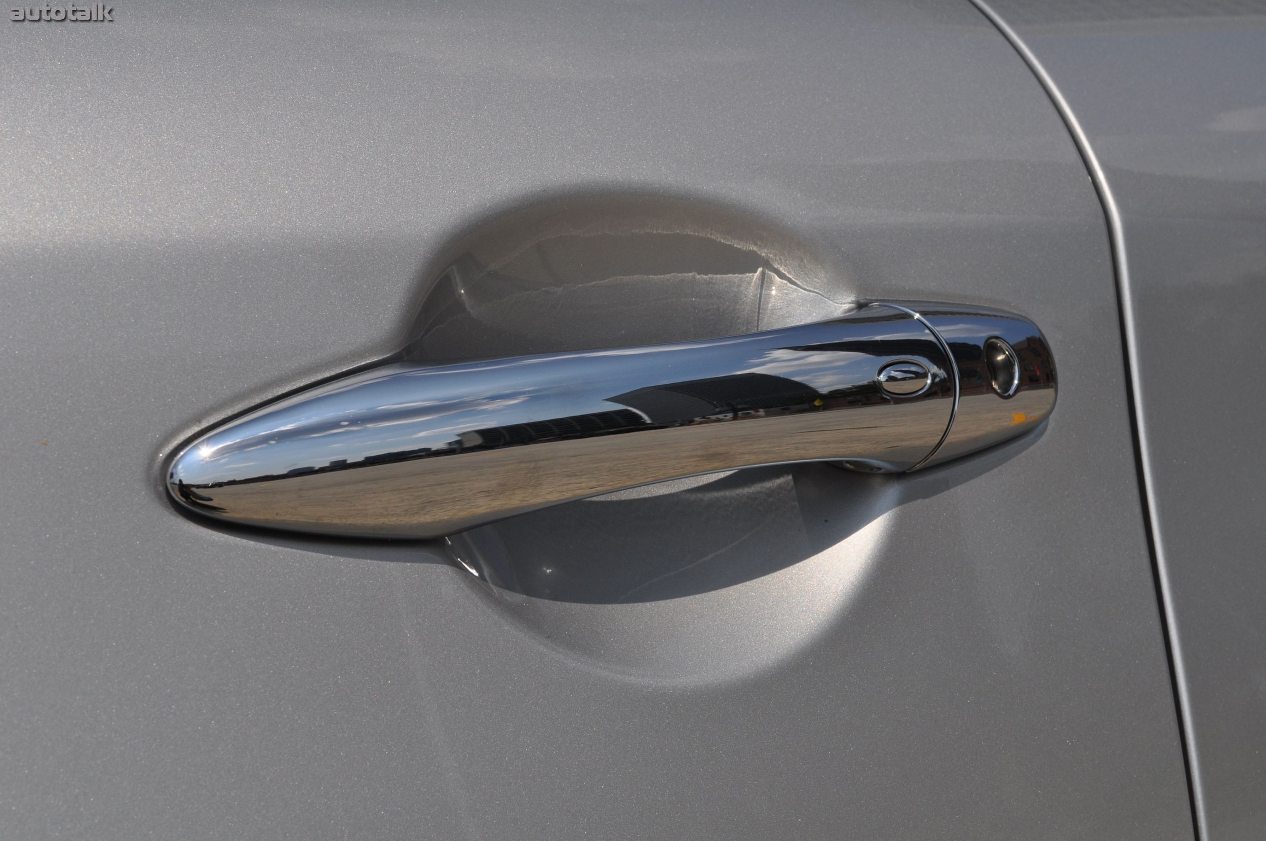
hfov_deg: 33.4
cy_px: 420
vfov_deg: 22.6
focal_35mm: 60
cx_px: 633
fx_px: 2108
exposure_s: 1/640
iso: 200
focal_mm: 40
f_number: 13
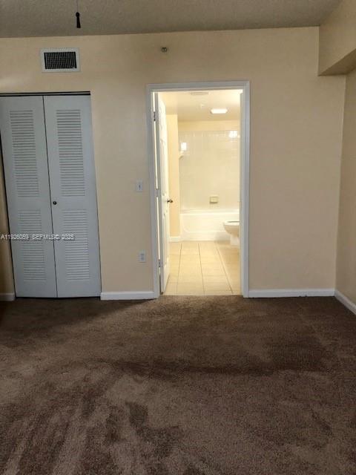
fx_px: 384
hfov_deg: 49.7
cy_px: 238
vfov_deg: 63.4
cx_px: 178
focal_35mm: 28
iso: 40
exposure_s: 1/15
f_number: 1.8
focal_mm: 4
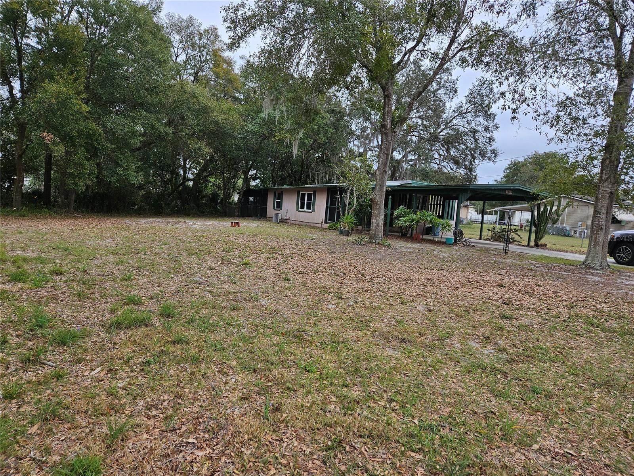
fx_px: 421
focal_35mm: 23
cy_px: 238
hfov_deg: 73.9
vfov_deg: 58.9
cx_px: 317
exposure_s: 1/1160
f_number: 1.8
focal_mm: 5.4
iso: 40
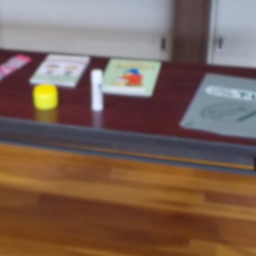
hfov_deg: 40.8
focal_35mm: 41
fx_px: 343
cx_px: 106
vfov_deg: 40.9
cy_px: 121
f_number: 3.3
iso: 320
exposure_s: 1/25
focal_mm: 4.1
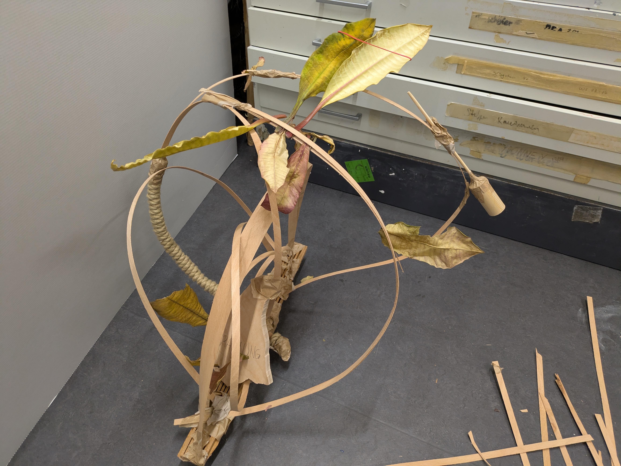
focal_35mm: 25
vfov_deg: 54.9
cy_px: 233
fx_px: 449
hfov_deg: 69.4
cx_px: 310
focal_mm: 5.43
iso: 273
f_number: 1.89
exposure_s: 1/100
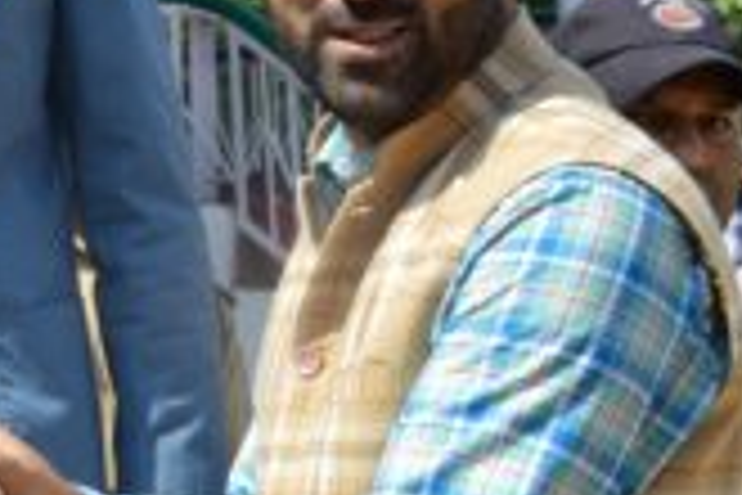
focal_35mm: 177
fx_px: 3648
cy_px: 43
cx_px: -220
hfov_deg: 11.3
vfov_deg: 7.7
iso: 200
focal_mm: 28
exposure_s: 1/320
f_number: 7.1
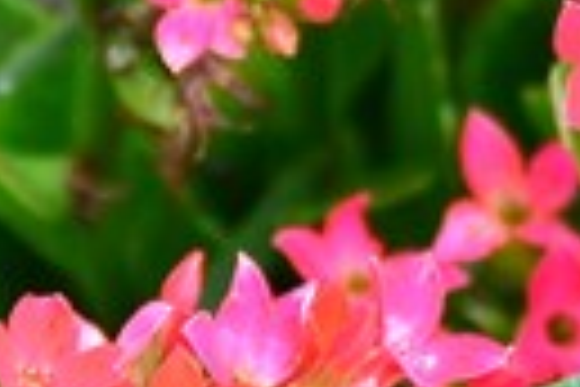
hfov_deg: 4.6
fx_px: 7169
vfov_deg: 3.1
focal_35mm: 445
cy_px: 20
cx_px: 180
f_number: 5
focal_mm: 48
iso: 800
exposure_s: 1/100
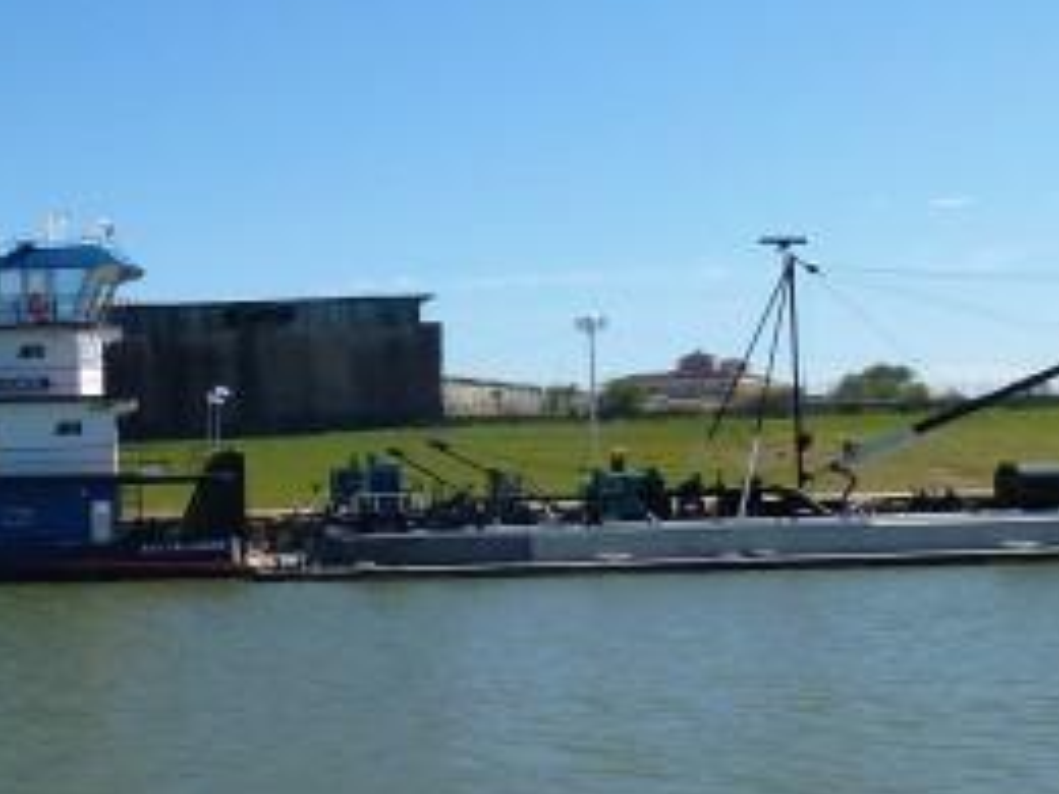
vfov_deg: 24.8
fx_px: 1805
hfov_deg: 29.4
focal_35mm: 59
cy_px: 452
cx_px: -114
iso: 100
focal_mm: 4.3
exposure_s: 1/1000
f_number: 4
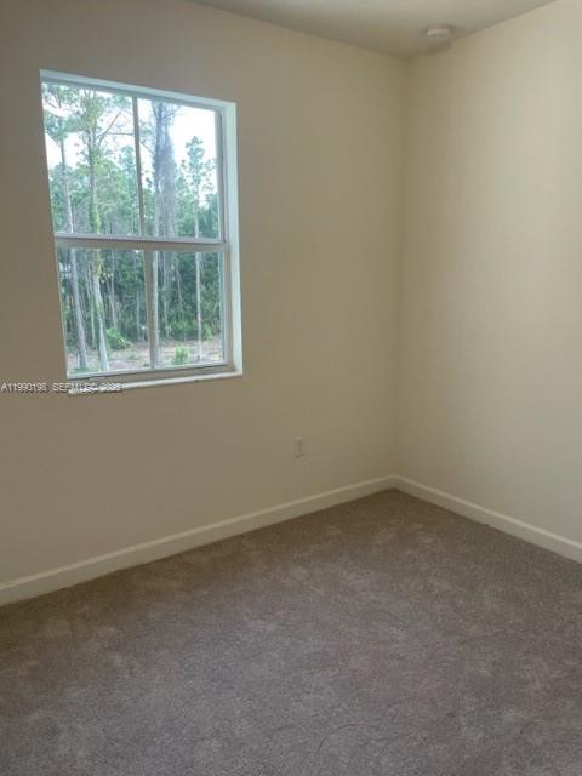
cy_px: 388
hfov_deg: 53.1
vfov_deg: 67.3
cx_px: 291
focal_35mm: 26
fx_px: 583
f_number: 1.6
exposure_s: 1/120
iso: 100
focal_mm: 4.2
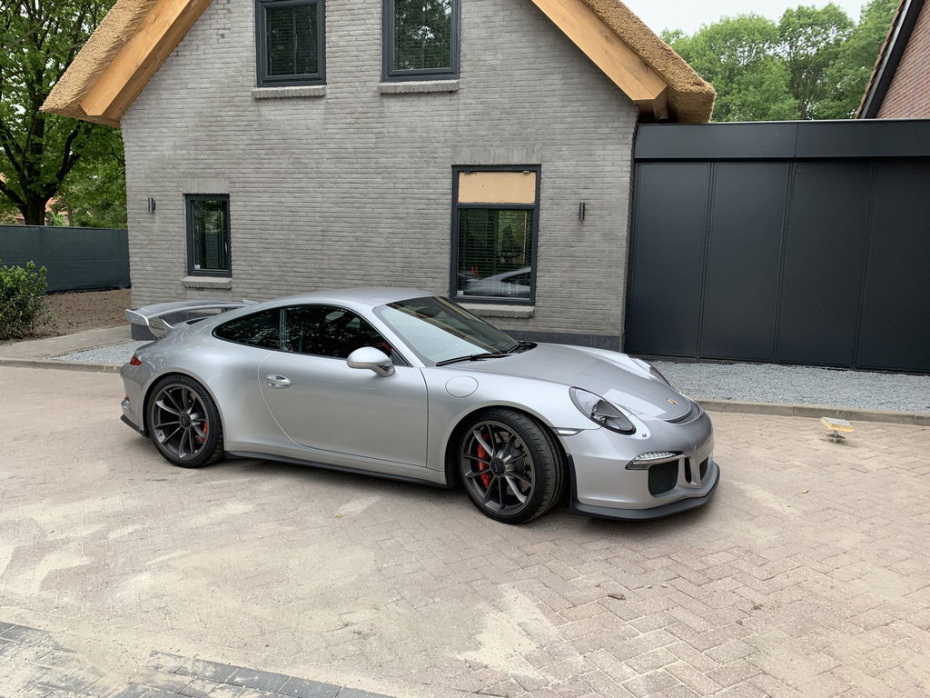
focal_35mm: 26
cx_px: 465
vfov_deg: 53.1
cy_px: 349
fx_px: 699
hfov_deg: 67.3
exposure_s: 1/193
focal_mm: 4.25
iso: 25
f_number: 1.8
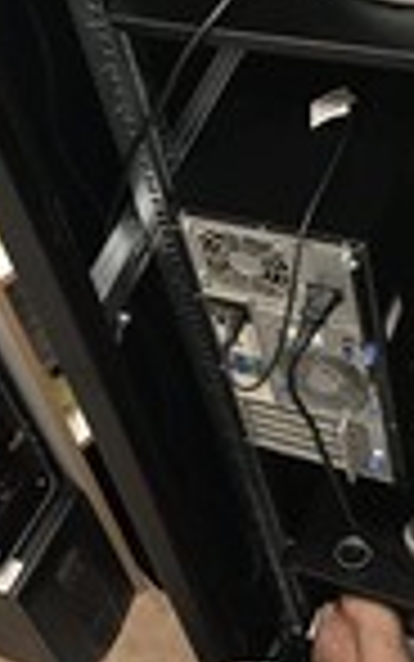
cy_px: 306
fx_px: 1353
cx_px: 135
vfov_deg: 27.5
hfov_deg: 17.4
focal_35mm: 75
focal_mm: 3.99
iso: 50
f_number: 1.8
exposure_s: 1/17
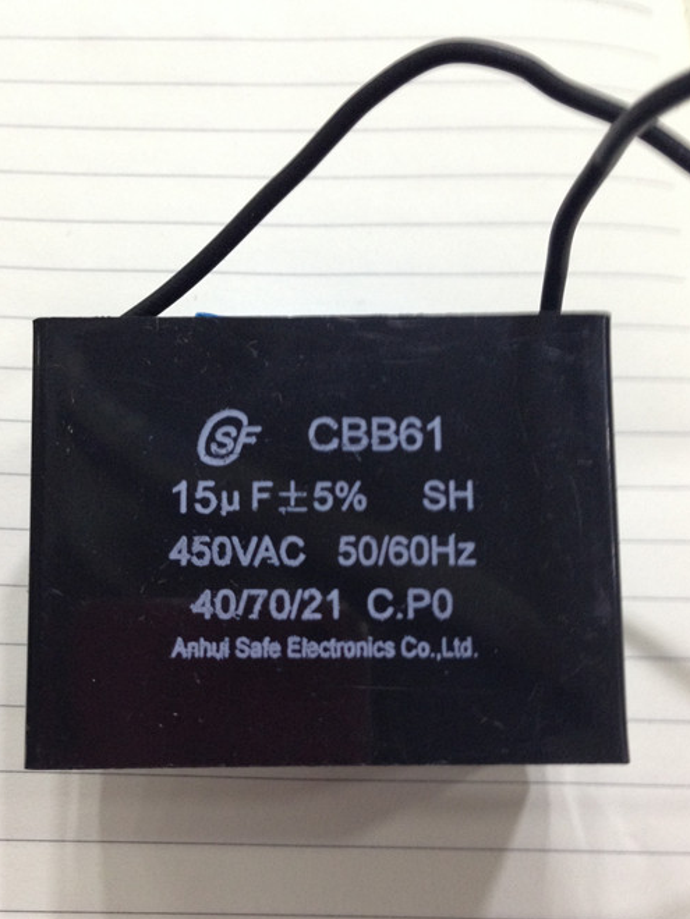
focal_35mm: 40
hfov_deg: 35.9
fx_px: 1063
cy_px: 512
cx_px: 312
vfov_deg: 46.7
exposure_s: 1/20
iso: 160
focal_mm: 4.12
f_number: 2.4
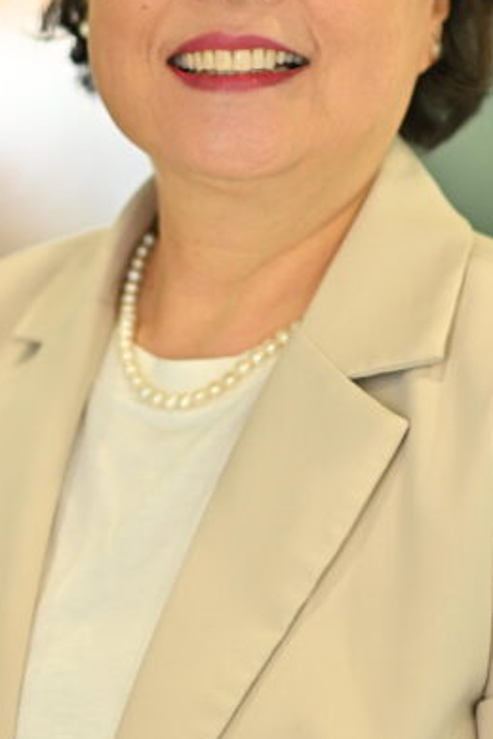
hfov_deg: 5.0
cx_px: 271
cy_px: 187
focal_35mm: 277
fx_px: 5685
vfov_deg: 7.4
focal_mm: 105
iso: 64
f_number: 1.4
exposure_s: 1/80
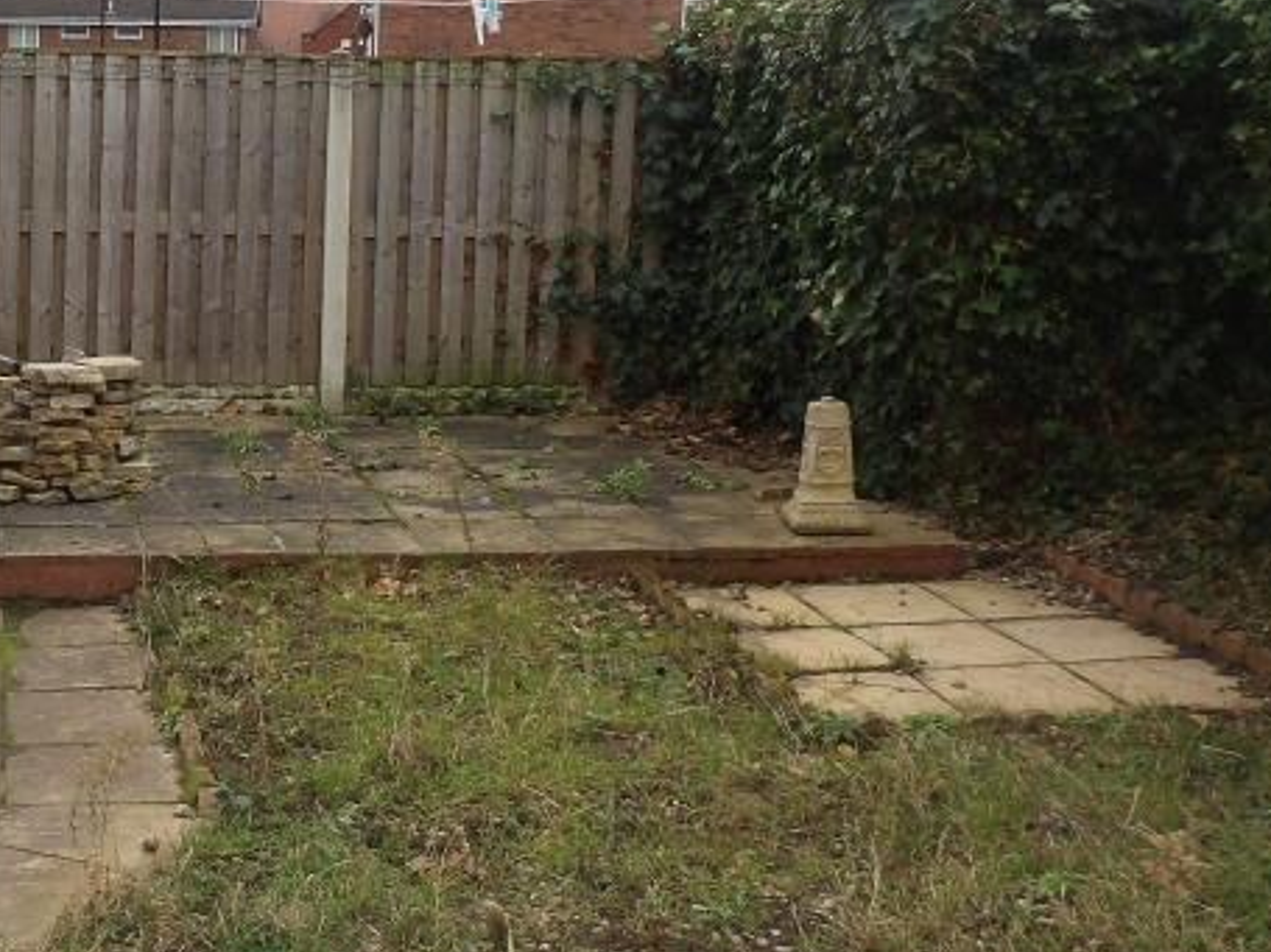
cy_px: 402
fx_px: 1982
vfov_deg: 27.0
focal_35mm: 54
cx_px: 151
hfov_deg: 33.8
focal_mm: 4.3
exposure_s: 1/180
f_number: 3.2
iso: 100
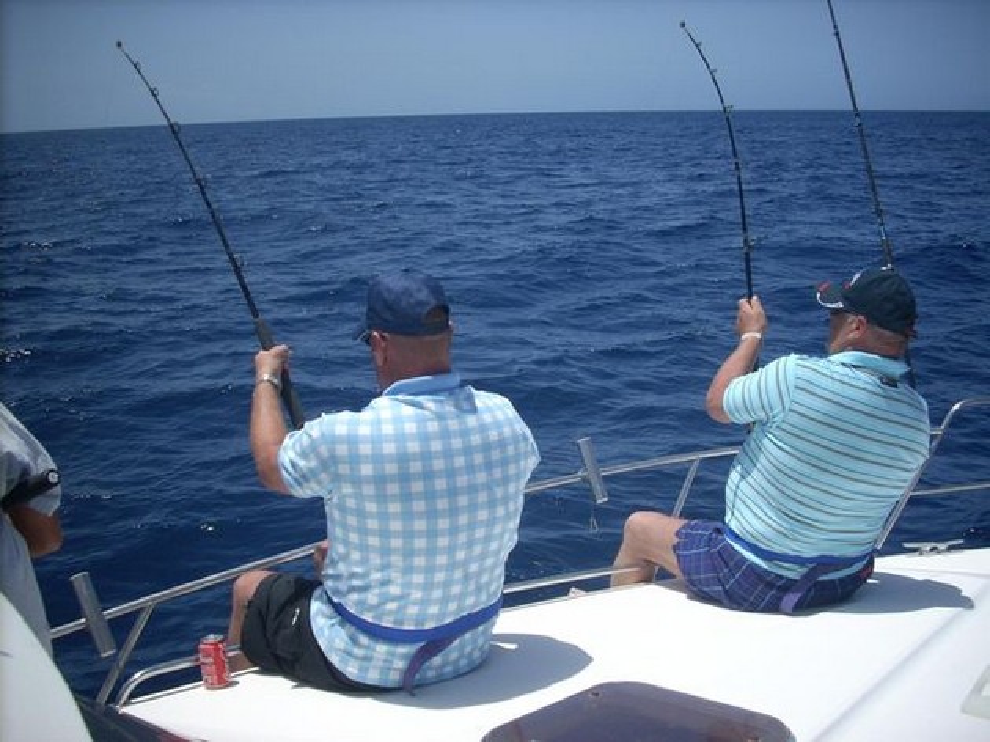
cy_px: 371
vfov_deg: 38.6
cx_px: 495
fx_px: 1058
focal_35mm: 37
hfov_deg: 50.2
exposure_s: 1/420
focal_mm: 6.2
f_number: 5.6
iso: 64
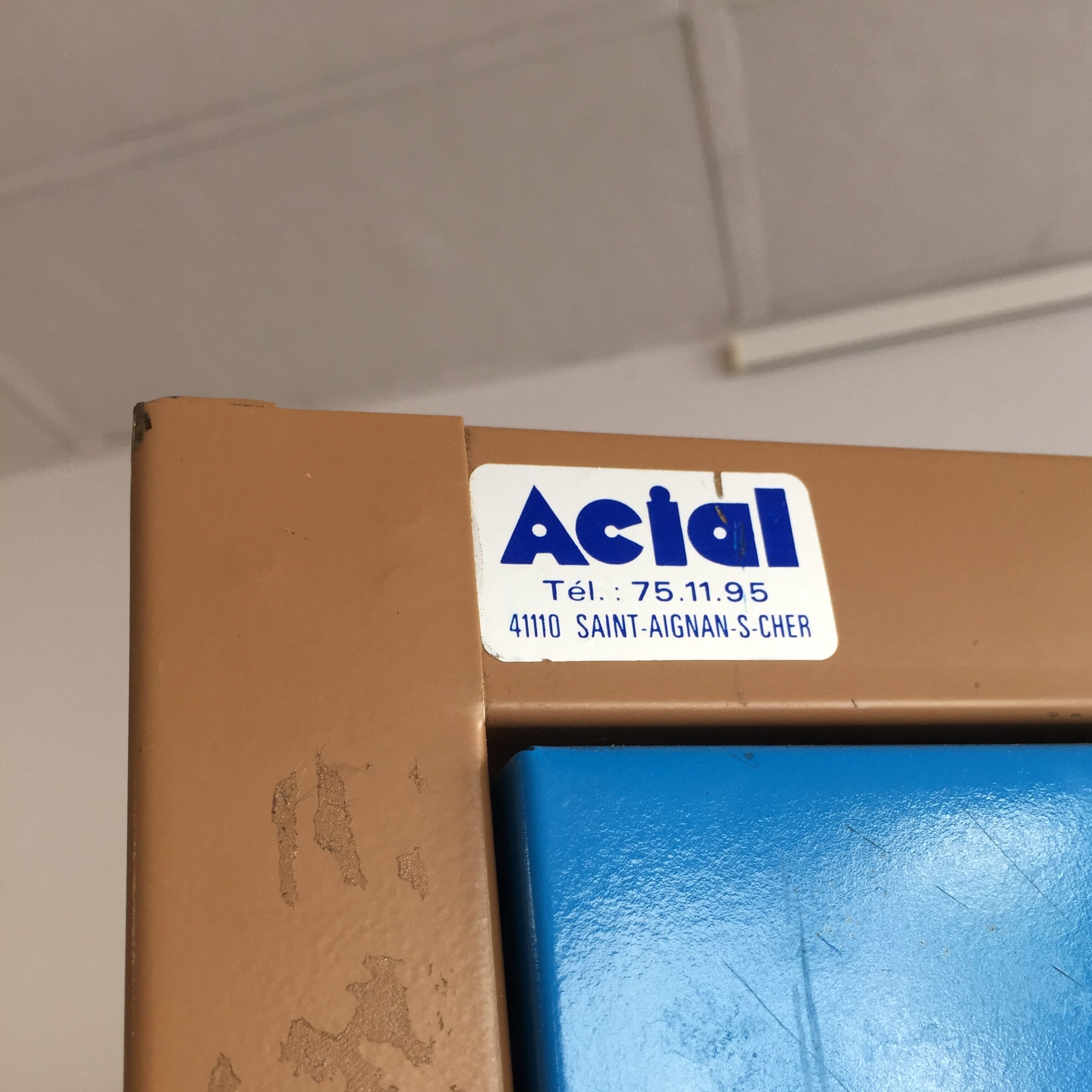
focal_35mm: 35
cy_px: 731
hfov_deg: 47.2
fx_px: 1249
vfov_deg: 46.5
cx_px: 551
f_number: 2.2
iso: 40
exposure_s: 1/50
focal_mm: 4.15
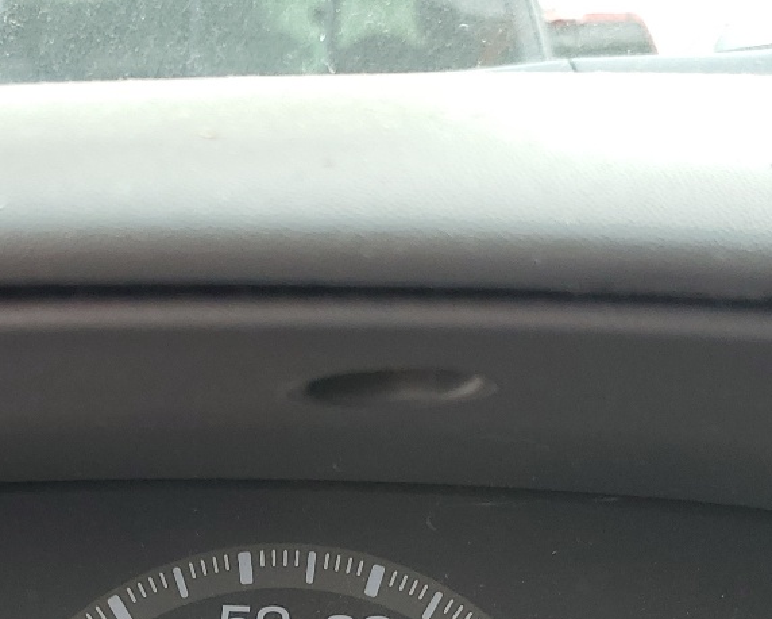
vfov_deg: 20.1
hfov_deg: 26.3
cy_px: 757
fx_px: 1623
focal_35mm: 71
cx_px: 151
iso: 50
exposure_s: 1/175
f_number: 1.5
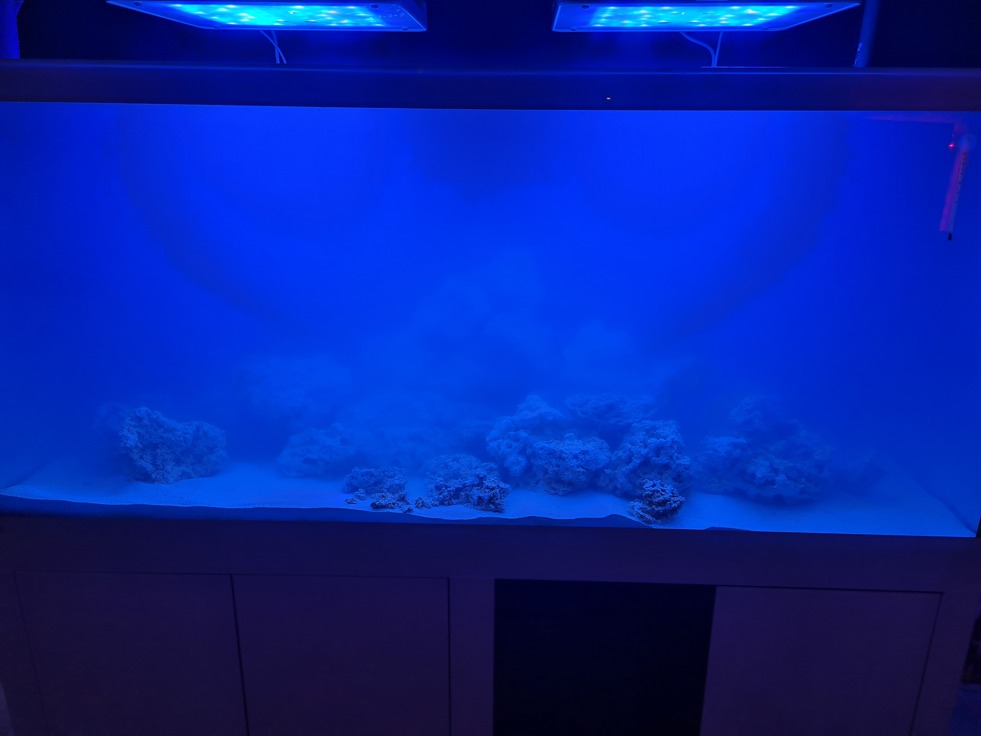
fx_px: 737
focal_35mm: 26
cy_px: 368
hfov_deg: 67.3
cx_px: 490
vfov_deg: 53.1
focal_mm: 5.4
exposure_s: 1/127
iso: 50
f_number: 1.8
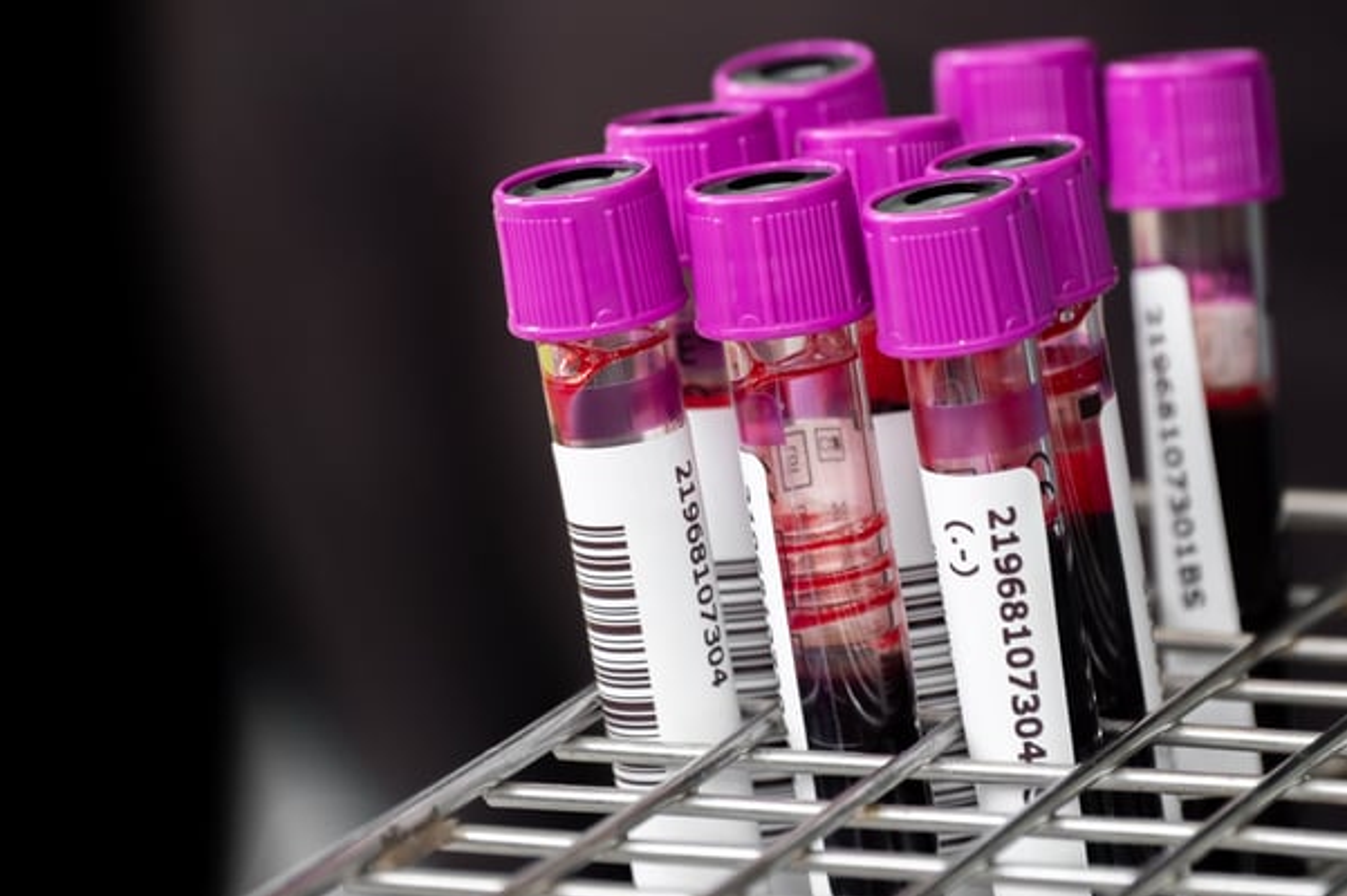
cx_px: 719
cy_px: 480
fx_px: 17202
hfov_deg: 4.5
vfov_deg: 3.0
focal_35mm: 460
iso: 200
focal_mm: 239.8
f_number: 5.6
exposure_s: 1/60
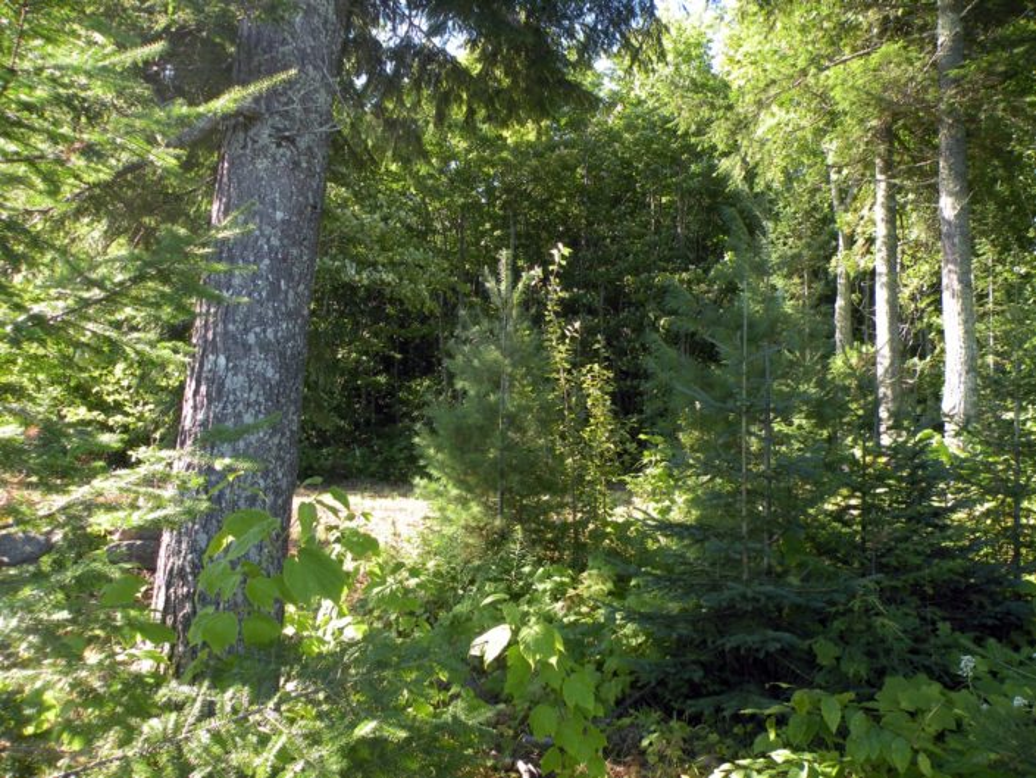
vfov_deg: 51.4
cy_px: 389
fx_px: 808
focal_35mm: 27
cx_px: 518
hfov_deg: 65.3
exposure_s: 1/79.6
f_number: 3.5
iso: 64
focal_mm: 4.7
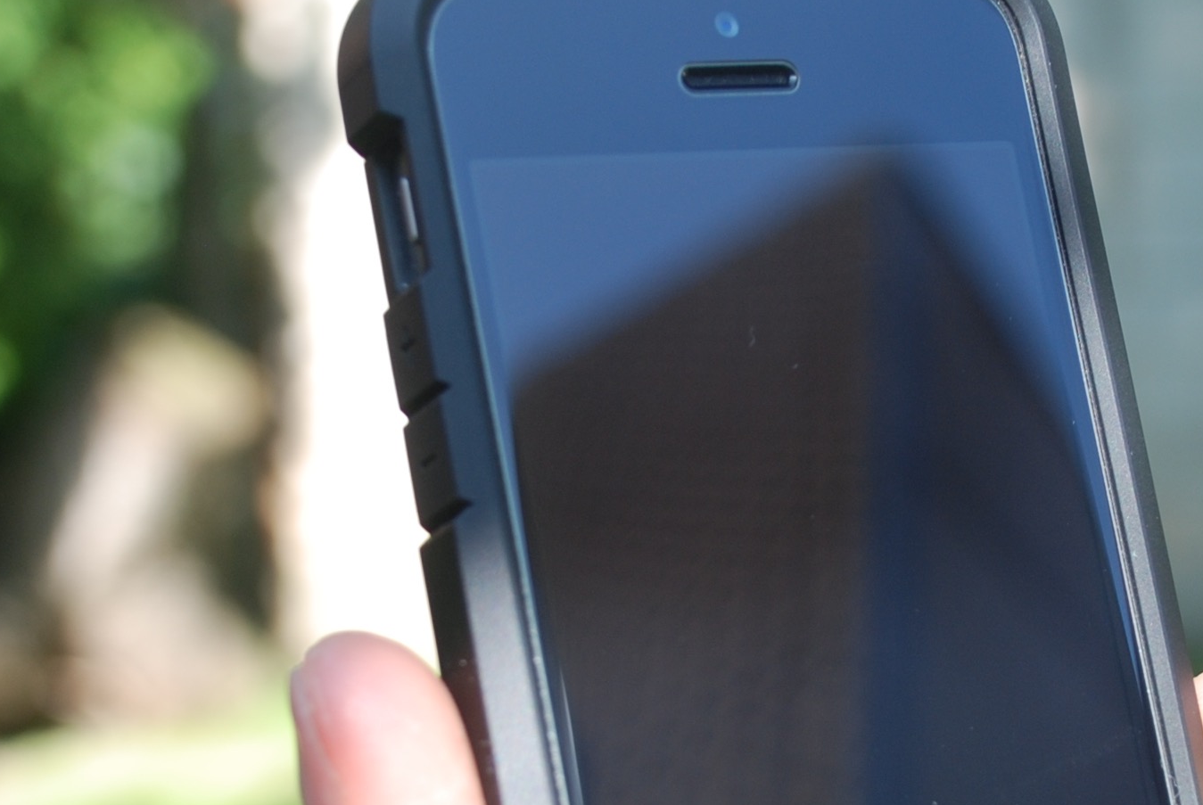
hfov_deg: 15.3
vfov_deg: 10.3
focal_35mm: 133
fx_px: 4464
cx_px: 837
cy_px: 667
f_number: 5
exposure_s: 1/100
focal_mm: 31
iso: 100
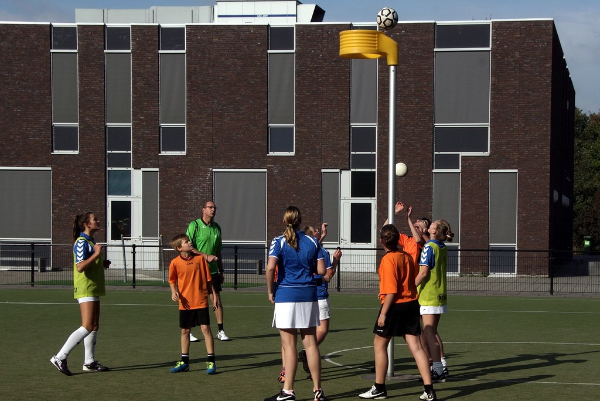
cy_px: 200
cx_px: 300
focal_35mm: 60
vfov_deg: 22.7
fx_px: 1001
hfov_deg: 33.4
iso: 100
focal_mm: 40
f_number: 14
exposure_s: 1/250
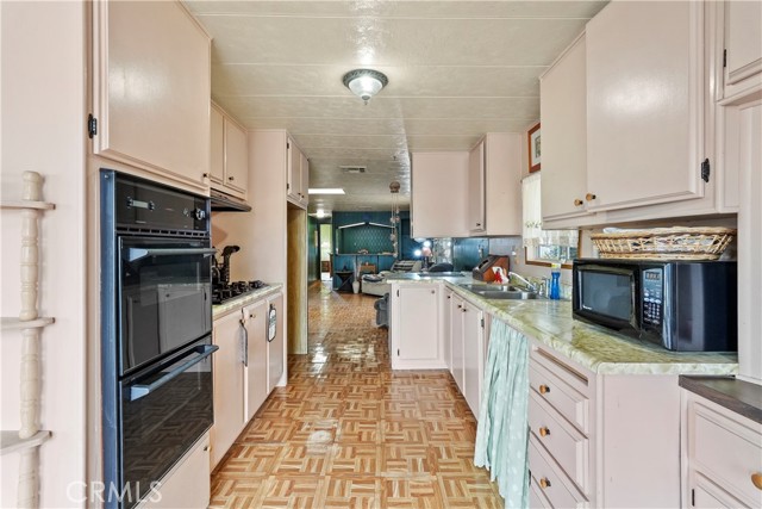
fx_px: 339
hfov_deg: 96.7
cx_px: 381
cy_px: 254
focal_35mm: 16
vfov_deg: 73.8
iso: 2000
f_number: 7.1
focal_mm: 16
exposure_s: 1/15
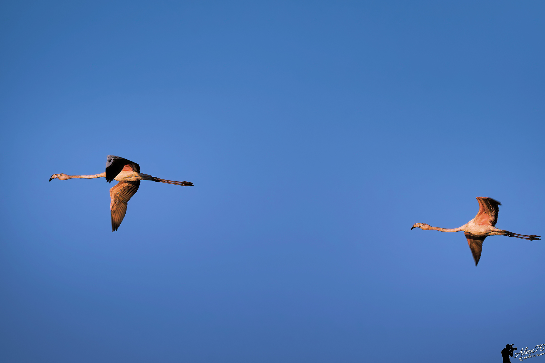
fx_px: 12713
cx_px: 272
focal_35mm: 840
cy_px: 182
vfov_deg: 1.6
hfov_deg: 2.5
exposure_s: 1/500
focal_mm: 560
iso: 400
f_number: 8
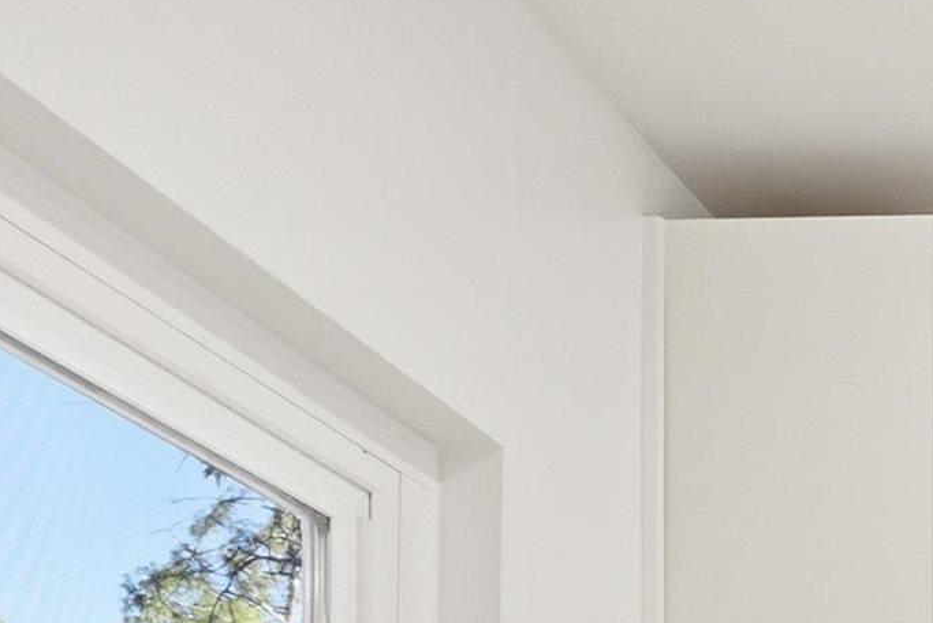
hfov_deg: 20.2
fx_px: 1867
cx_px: 1680
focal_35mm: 72
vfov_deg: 14.8
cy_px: 1318
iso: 400
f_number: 10
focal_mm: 16
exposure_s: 1/125
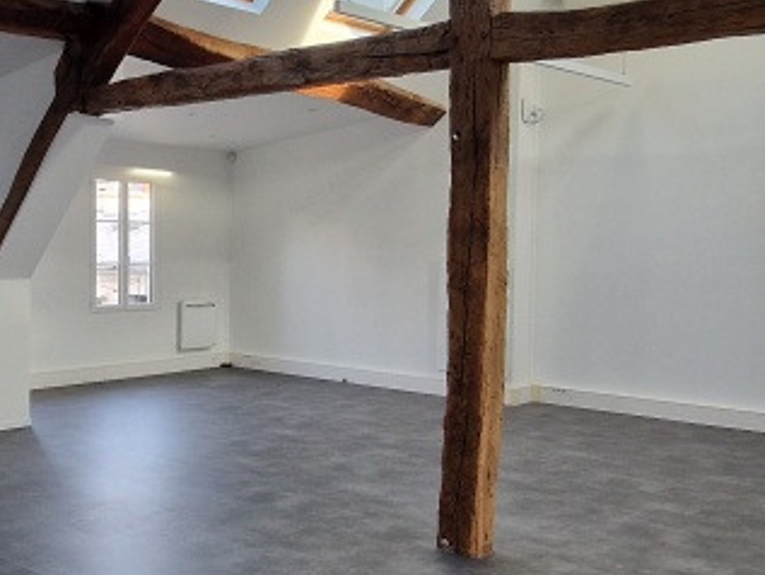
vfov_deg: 35.1
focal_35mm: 41
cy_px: 271
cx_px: 198
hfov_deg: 44.3
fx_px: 906
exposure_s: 1/50
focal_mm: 2.2
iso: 200
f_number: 2.2
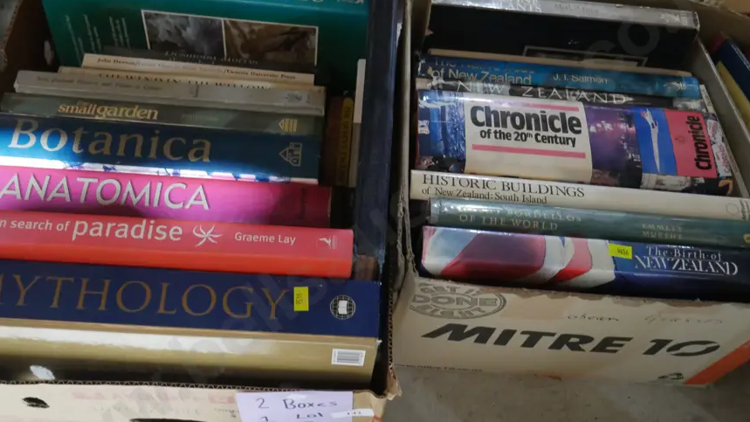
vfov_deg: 30.4
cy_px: 228
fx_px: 776
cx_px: 380
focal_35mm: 39
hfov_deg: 51.6
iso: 2500
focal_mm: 15
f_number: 3.6
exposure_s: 1/60
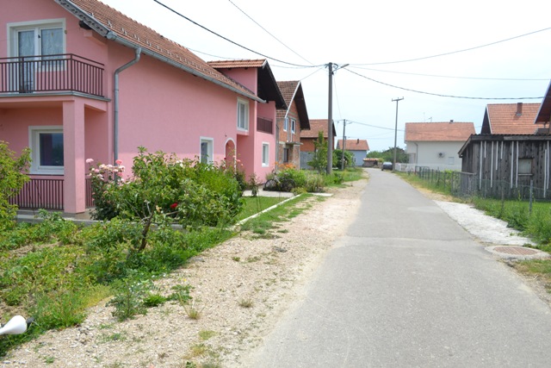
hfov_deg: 67.4
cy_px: 184
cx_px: 276
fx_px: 413
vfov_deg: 48.0
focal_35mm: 27
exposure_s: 1/250
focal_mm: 18
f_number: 8
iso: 100
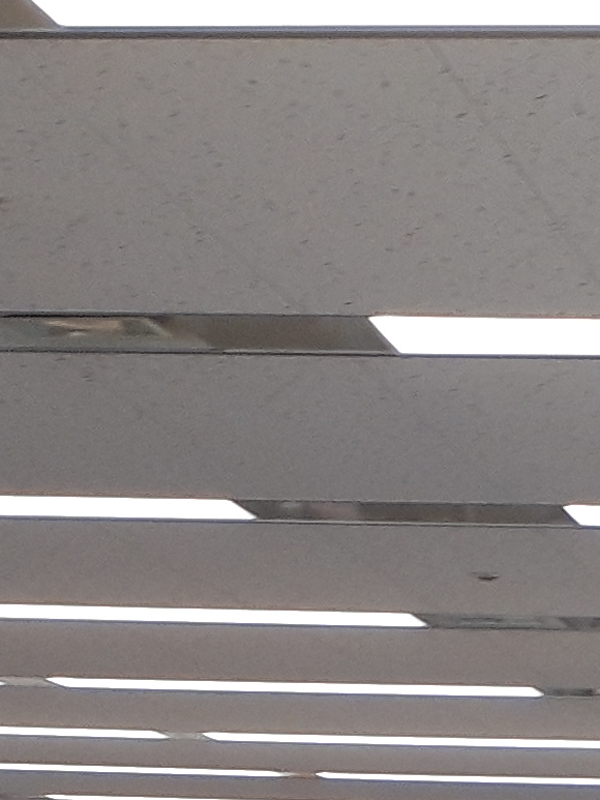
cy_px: 1492
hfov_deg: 9.1
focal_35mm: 161
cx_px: 741
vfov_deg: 11.3
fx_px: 3720
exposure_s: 1/33
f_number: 1.9
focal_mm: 3.6
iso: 50
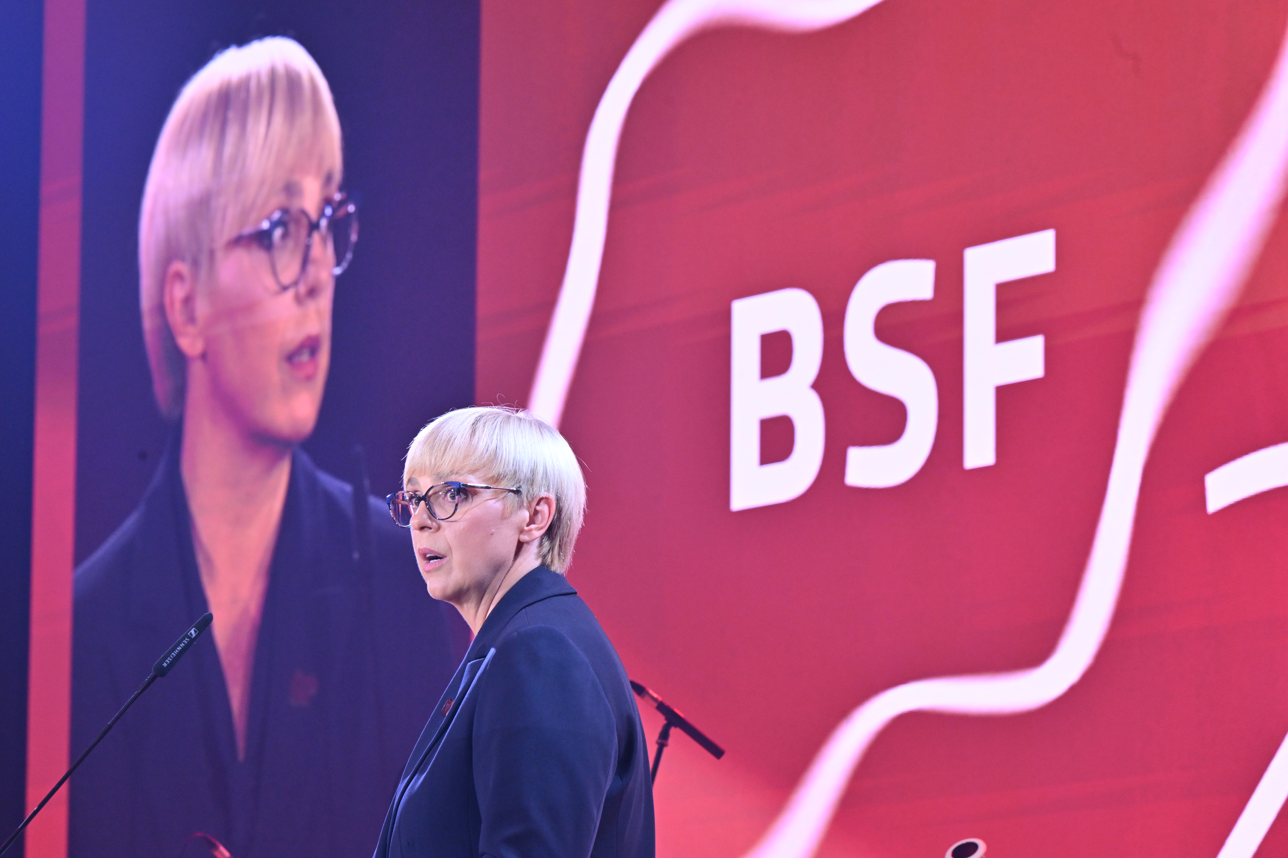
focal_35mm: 170
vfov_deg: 8.1
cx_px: 644
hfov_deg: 12.1
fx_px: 6082
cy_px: 429
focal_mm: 170
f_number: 10
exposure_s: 1/60
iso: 2000
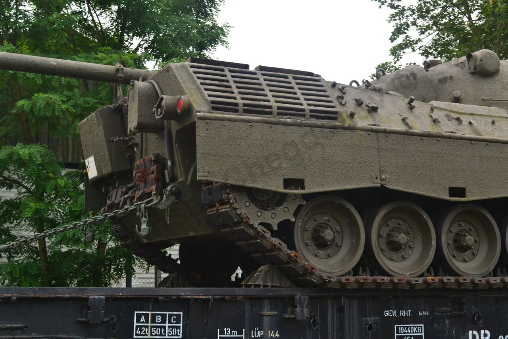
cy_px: 170
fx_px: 762
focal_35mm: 54
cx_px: 254
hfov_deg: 36.9
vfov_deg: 25.1
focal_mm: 36
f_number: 10
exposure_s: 1/200
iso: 400
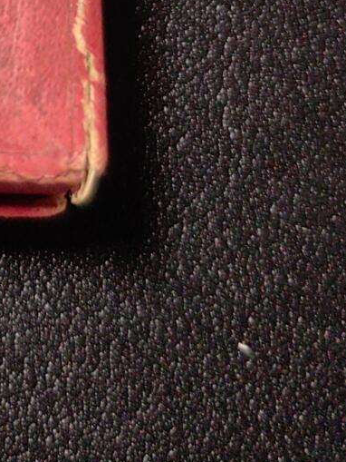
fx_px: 1412
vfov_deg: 16.6
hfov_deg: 12.8
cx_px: -261
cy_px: -263
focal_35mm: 106
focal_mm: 5.75
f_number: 1.4
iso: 100
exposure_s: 1/100
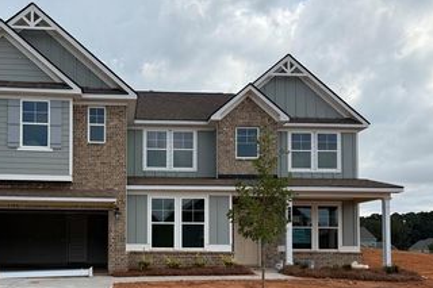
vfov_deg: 33.3
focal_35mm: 39
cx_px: 150
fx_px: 469
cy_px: 226
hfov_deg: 48.9
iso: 100
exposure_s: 1/4405
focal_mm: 6.76
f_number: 1.78
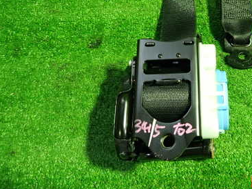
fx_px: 298
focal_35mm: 41
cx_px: 200
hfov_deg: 43.7
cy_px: 37
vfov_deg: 34.0
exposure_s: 1/30
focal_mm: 4.5
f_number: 2
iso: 320
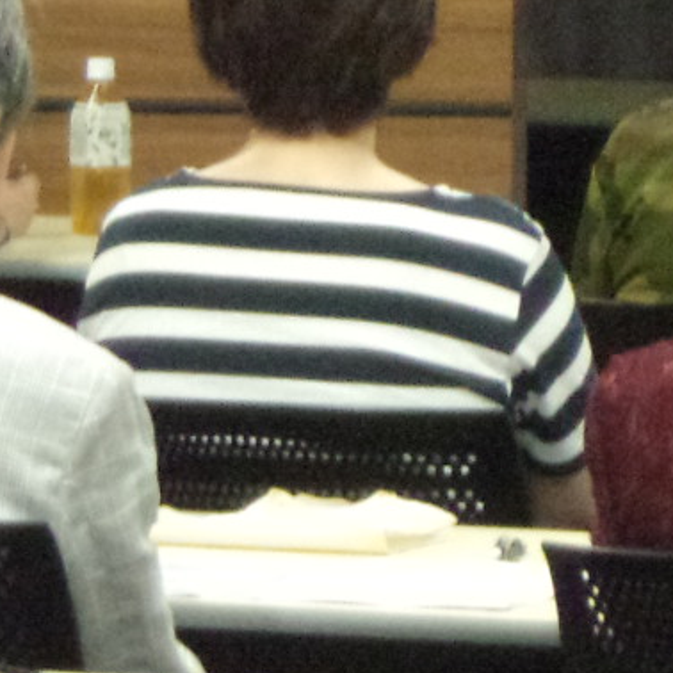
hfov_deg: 3.4
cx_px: 1440
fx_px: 11372
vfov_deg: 3.4
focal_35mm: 517
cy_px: -372
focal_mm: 19.6
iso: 800
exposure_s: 1/23
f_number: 6.6
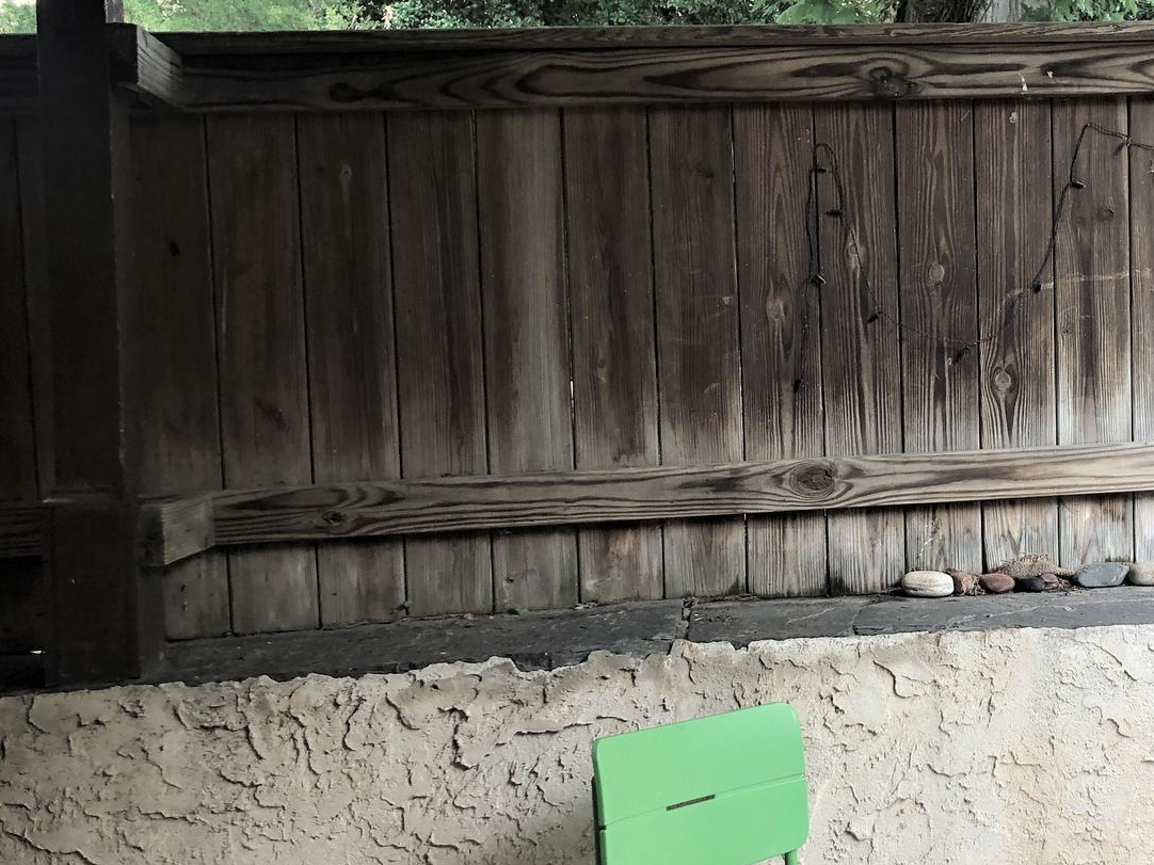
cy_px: 510
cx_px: 1006
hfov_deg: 34.5
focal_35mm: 53
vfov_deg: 27.5
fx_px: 1766
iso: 32
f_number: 1.8
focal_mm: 4
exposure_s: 1/120
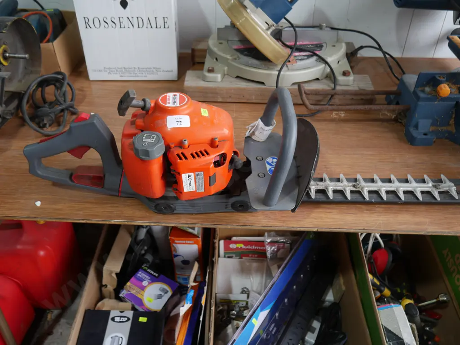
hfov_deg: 56.8
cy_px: 172
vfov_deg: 44.2
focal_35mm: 32
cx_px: 230
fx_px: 425
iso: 200
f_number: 4
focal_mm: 16
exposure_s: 1/125
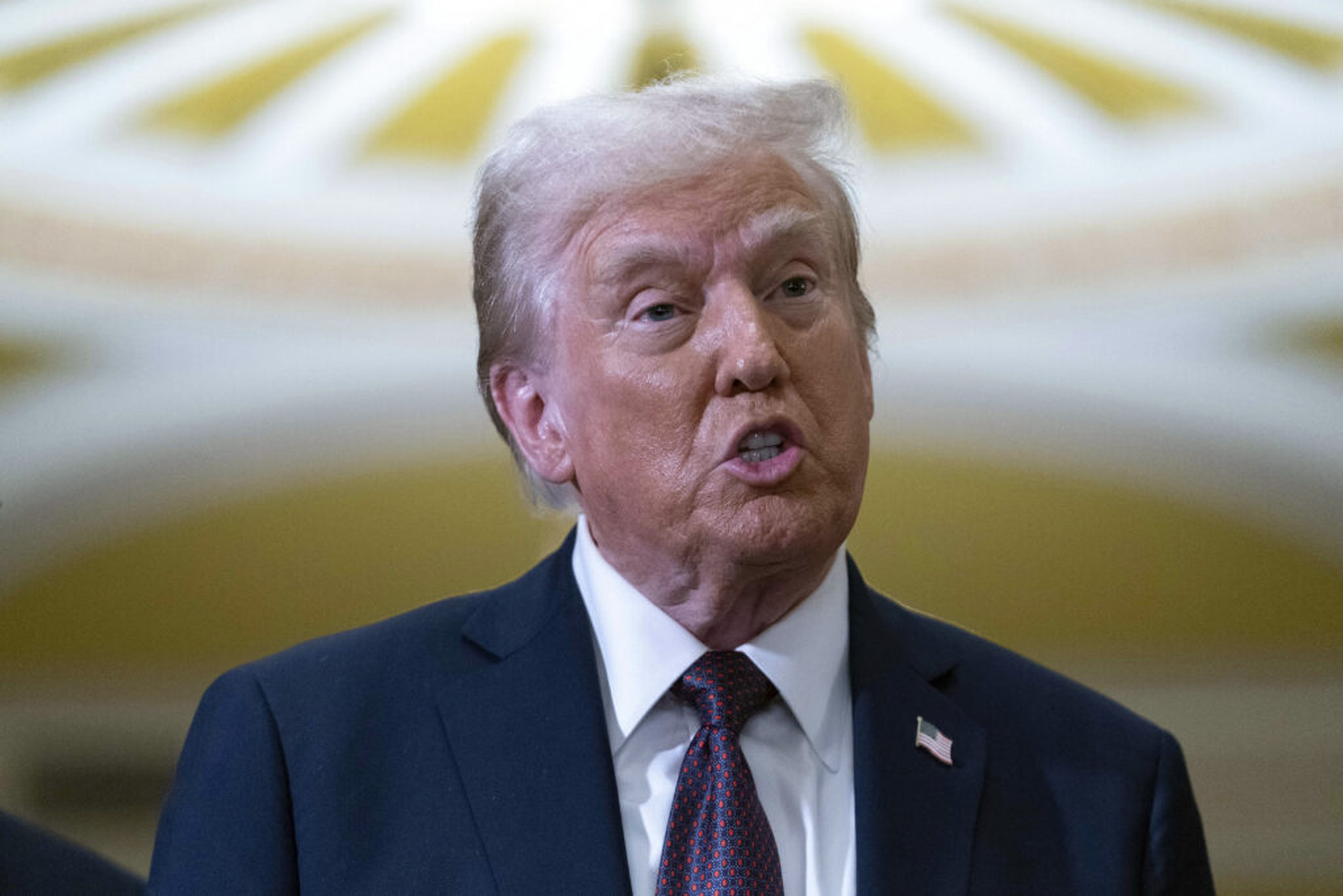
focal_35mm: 150
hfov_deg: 13.7
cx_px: 672
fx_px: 5596
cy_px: 448
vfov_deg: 9.2
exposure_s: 1/320
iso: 8000
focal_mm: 150
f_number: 3.5
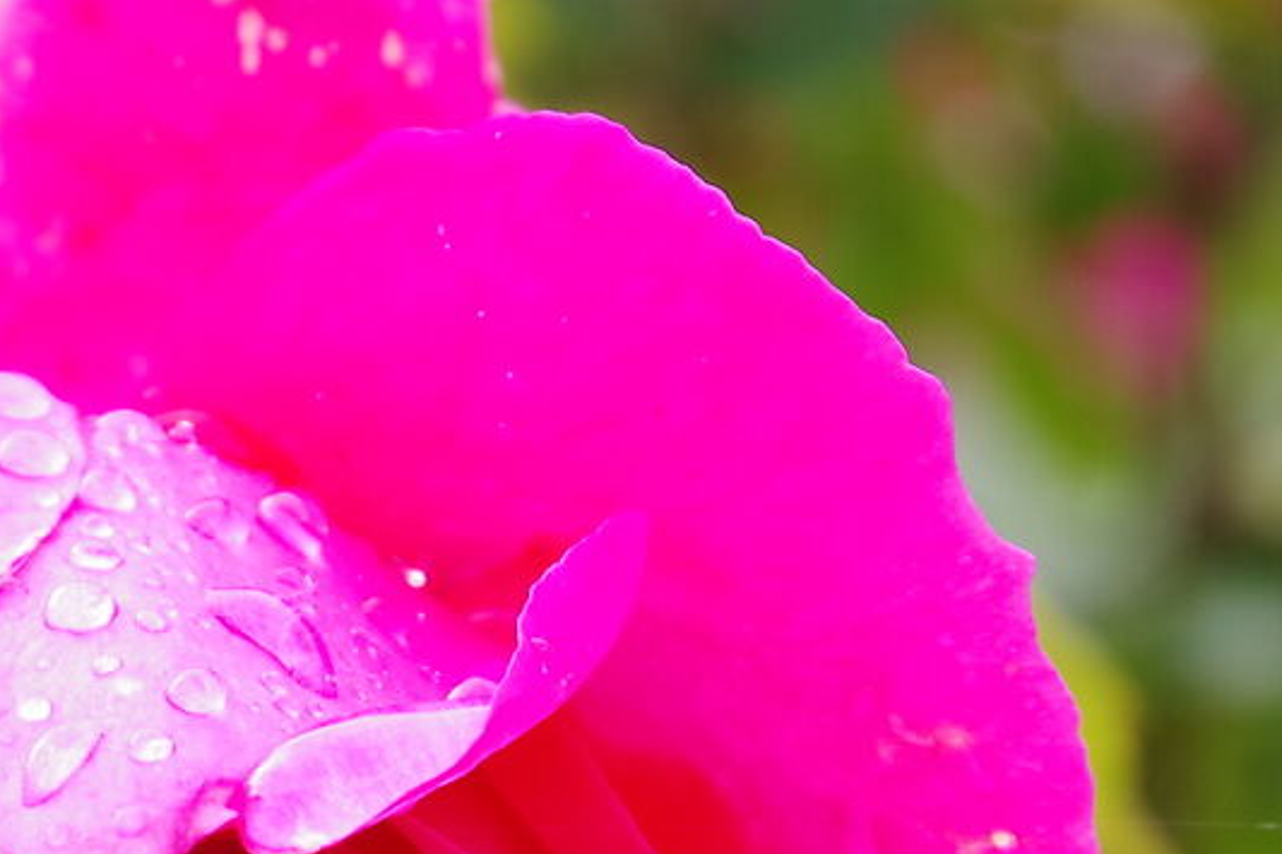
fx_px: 11712
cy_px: 1520
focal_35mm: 329
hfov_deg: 6.2
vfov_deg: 4.1
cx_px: -238
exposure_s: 1/30
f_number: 8
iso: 200
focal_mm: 73
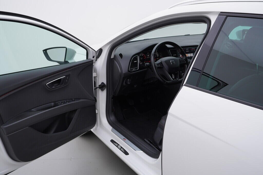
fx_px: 263
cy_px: 88
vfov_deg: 36.9
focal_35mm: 36
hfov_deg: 53.1
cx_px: 132
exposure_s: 1/80
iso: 125
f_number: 4
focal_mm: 24
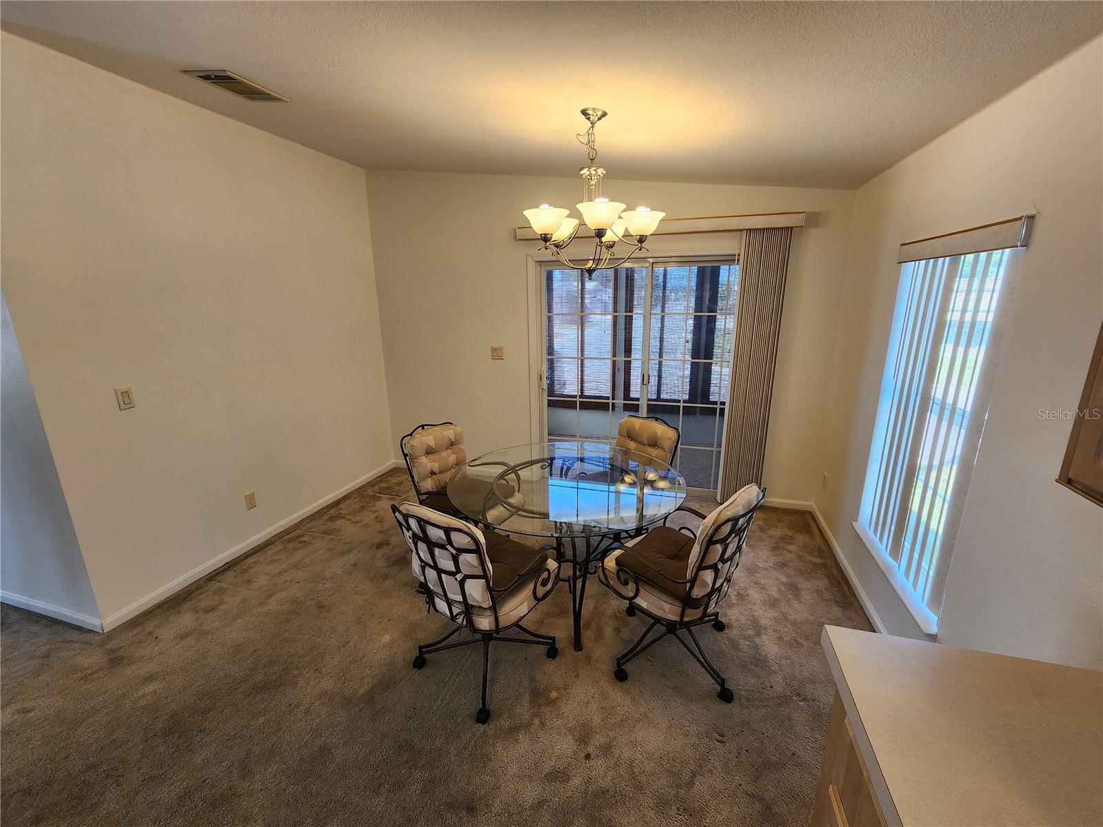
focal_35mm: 13
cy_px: 414
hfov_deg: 106.2
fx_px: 414
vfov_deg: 89.9
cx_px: 552
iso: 64
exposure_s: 1/60
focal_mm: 2.2
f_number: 2.2
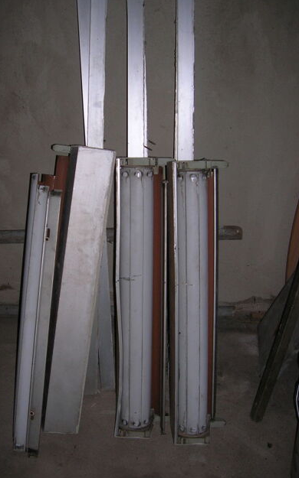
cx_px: 116
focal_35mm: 37
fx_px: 483
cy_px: 236
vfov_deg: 52.8
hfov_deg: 34.3
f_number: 2.9
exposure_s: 1/60.1
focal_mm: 5.7
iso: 50
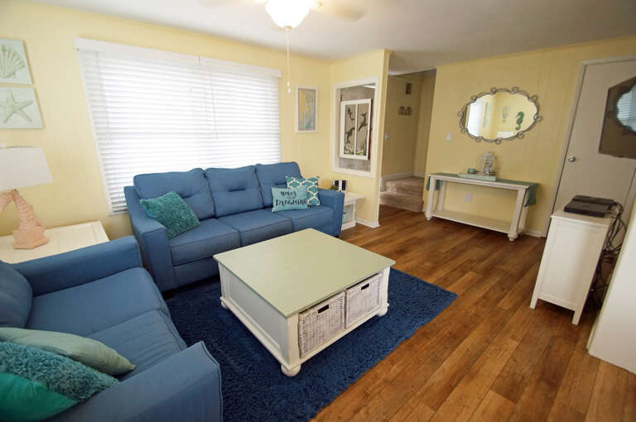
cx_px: 318
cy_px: 211
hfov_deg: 100.5
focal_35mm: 15
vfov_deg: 77.2
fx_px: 265
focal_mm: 10
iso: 800
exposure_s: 1/60
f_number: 4
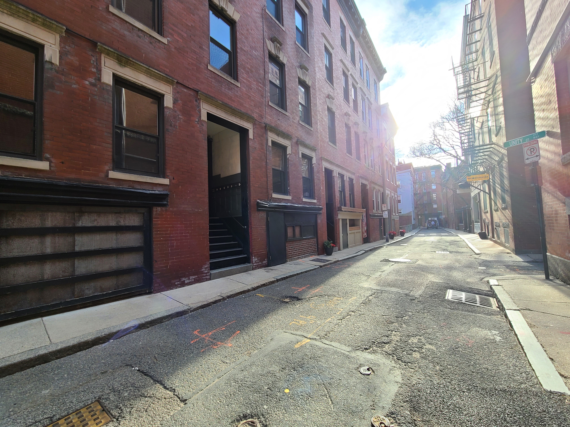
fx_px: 214
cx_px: 285
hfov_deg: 106.2
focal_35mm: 13
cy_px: 214
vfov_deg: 89.9
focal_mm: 2.2
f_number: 2.2
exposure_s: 1/228
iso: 50
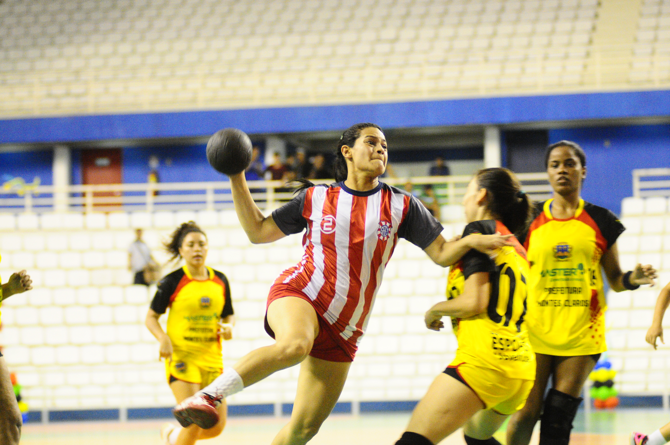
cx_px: 335
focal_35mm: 138
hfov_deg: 14.9
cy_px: 222
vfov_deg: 9.9
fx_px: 2565
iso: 3200
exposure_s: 1/320
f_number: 3.2
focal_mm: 92
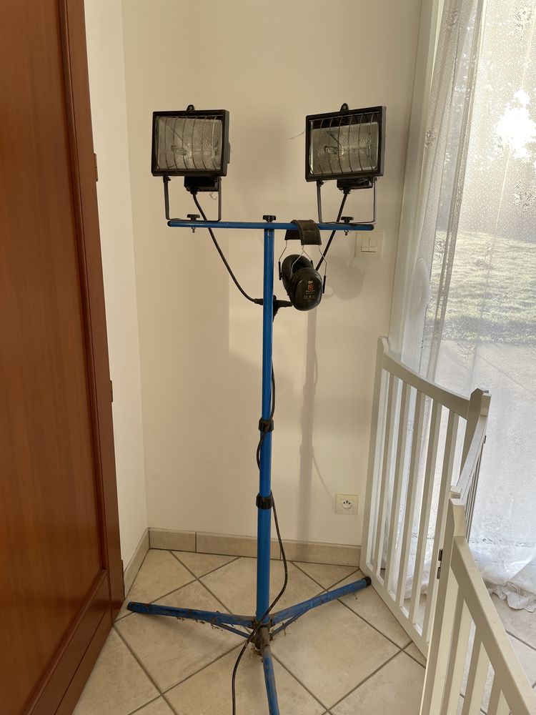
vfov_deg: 67.3
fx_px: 537
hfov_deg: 53.1
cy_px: 358
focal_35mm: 26
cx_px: 268
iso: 32
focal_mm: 4.2
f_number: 1.6
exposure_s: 1/123
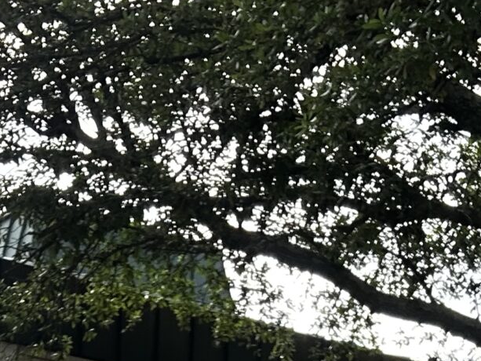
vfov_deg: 13.7
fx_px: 1334
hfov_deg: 20.4
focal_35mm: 96
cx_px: 163
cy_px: 658
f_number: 1.9
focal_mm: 2.69
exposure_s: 1/270
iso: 25
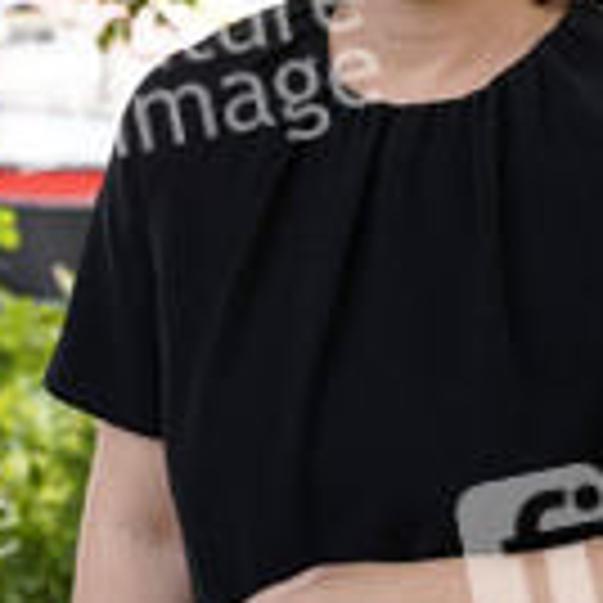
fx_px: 3055
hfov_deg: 11.3
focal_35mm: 155
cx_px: 279
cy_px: 306
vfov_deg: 11.3
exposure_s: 1/100
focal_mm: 61
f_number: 6.3
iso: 250
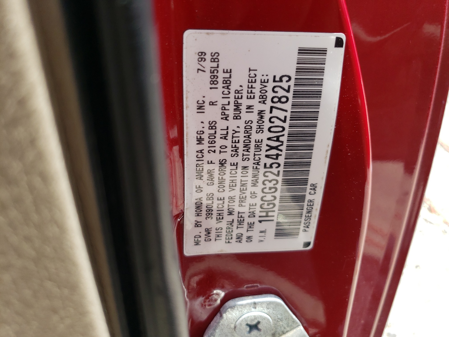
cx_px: 224
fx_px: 337
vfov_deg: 53.1
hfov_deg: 67.3
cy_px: 168
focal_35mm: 26
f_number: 1.5
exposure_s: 1/769
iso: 50
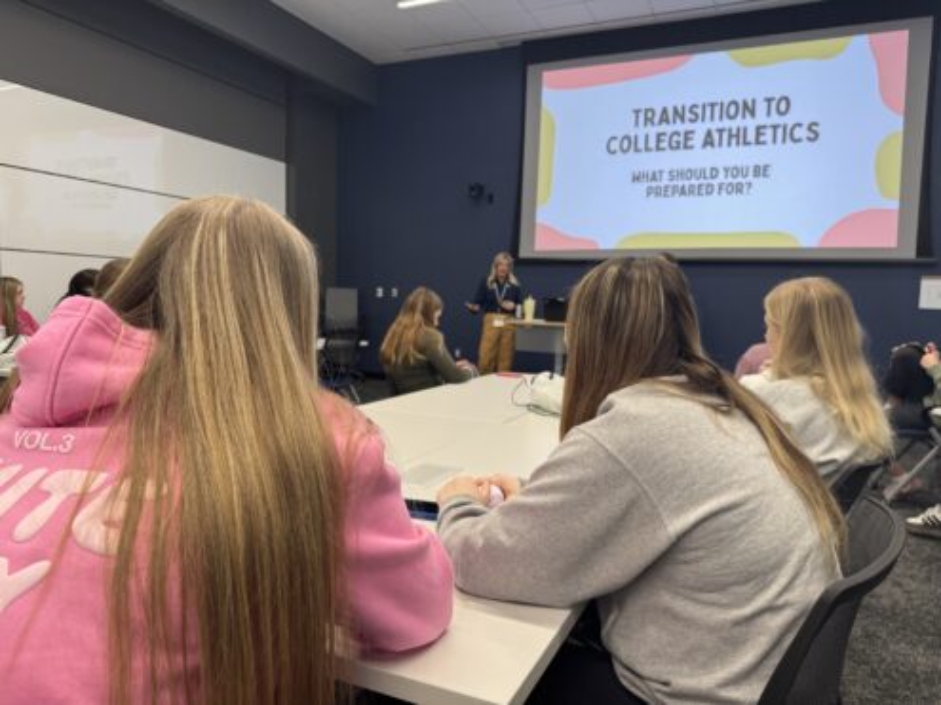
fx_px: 652
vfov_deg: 56.8
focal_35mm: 24
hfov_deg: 71.6
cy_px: 352
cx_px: 470
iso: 200
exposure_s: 1/120
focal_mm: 6.76
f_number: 1.78
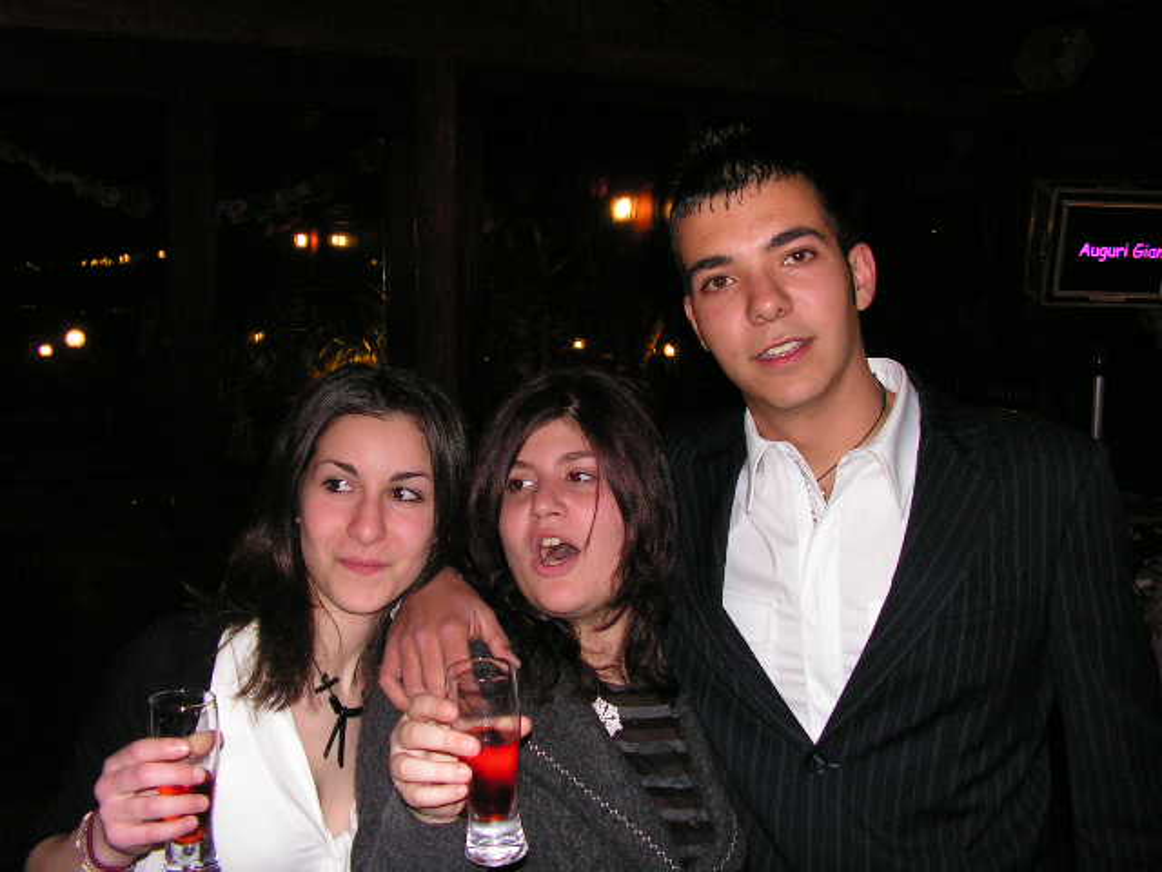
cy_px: 436
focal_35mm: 36
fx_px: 1208
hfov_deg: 51.4
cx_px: 581
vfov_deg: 39.7
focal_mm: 6
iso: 200
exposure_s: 1/40
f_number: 3.2
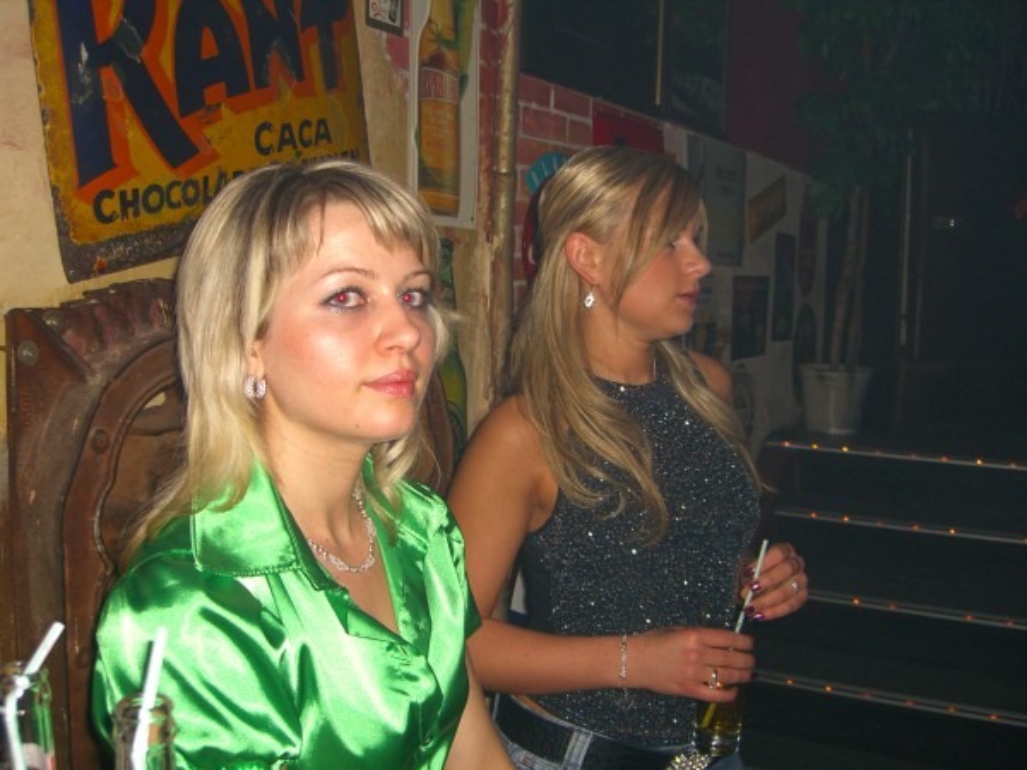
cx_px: 514
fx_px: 1127
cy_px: 385
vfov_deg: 37.7
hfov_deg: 49.0
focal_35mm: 38
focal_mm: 7.9
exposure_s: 1/60
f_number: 2.8
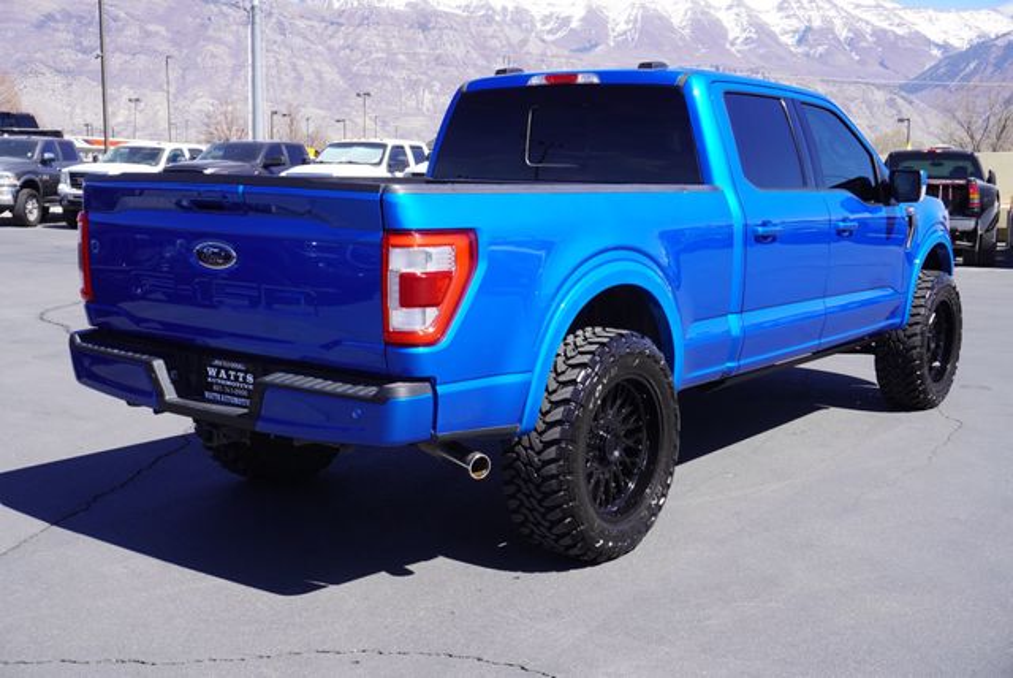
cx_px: 506
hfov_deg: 46.4
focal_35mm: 42
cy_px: 339
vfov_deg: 32.0
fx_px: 1183
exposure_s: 1/125
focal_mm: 28
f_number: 9
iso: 100
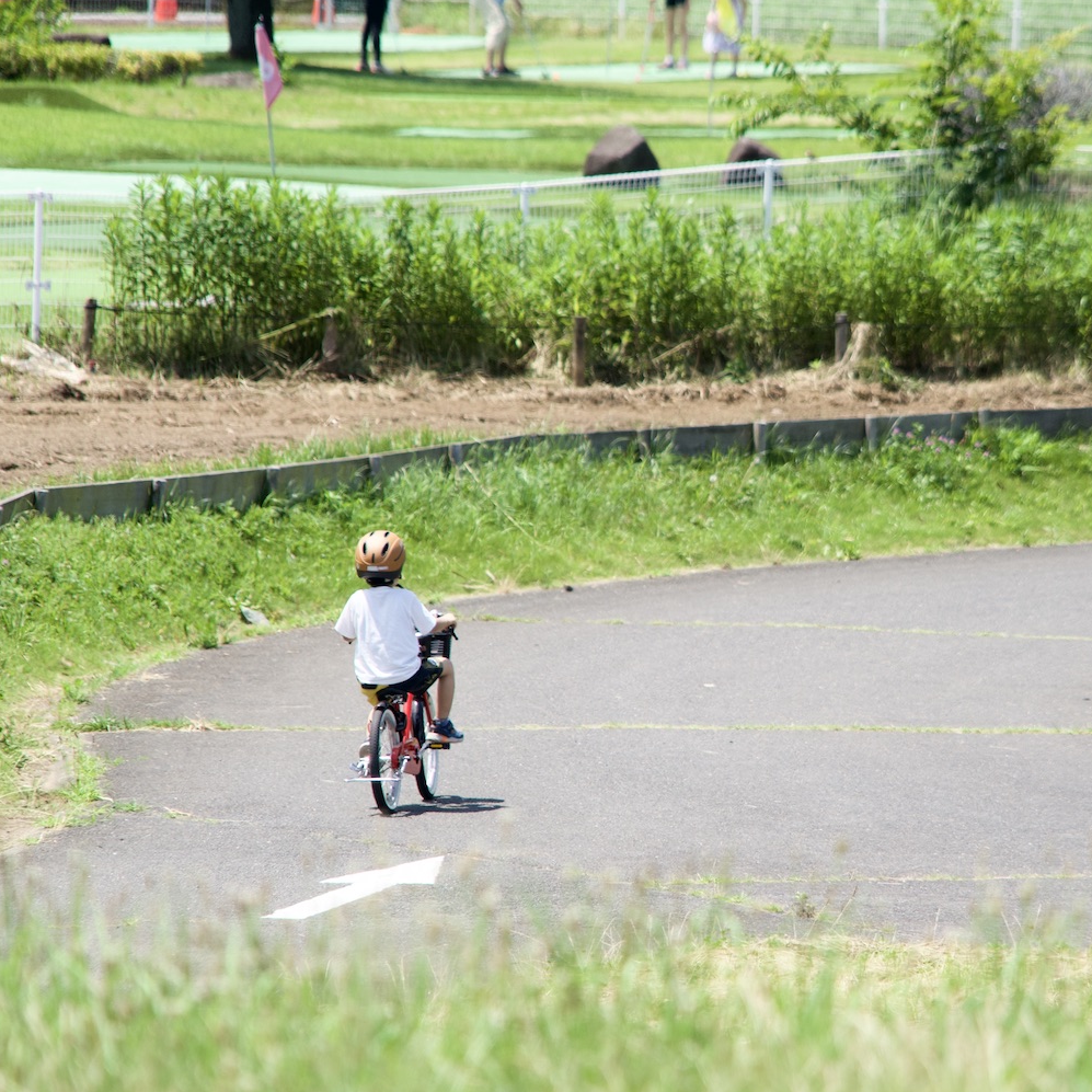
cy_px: 545
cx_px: 659
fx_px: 10957
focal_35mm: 307
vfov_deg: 5.7
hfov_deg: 5.7
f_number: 6.3
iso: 400
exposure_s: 1/1000
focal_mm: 240
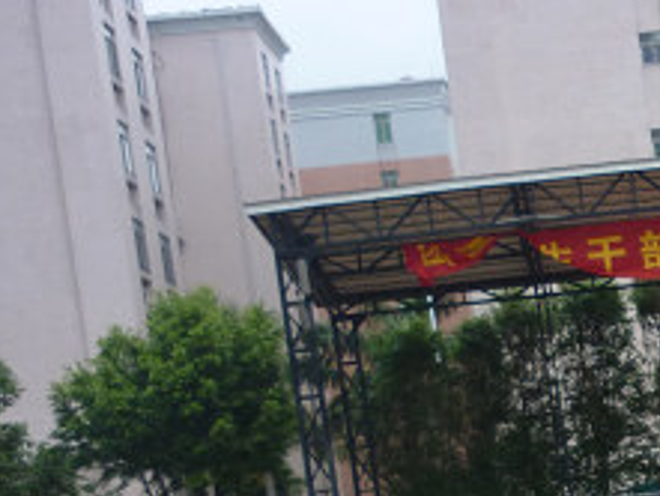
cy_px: 693
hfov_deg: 16.9
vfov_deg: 13.5
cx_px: 997
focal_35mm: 105
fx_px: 2003
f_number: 2.8
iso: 80
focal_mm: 5.5
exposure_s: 1/200
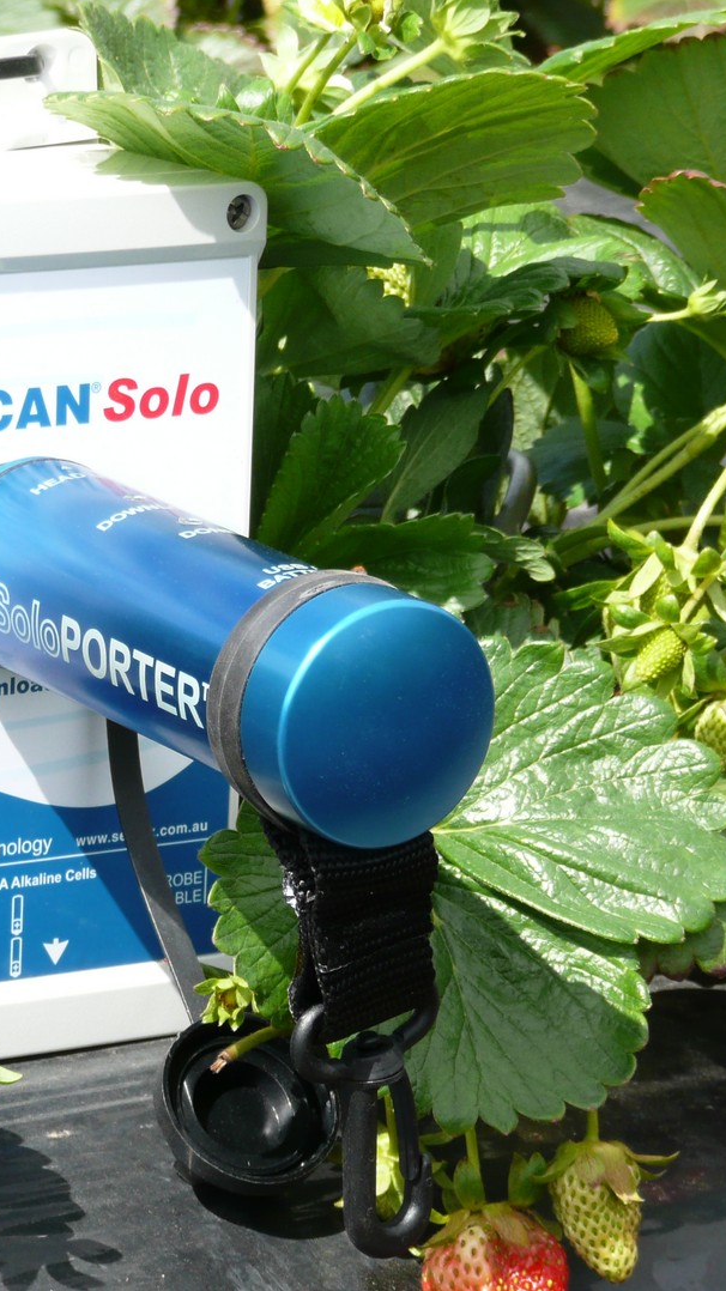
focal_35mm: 214
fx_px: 7327
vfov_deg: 10.1
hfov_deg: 5.7
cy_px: 646
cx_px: 222
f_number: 4.8
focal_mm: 24.2
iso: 100
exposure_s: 1/320
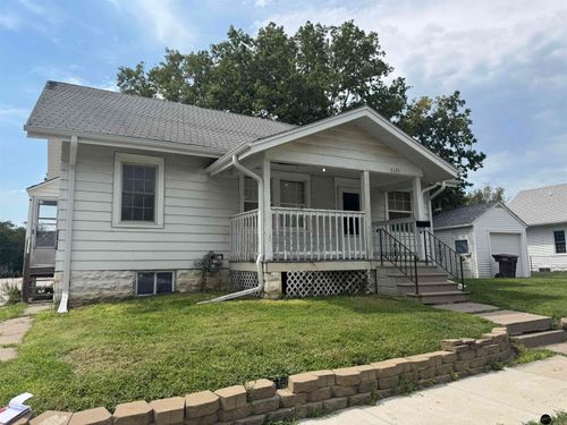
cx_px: 284
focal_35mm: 24
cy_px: 212
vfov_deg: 56.8
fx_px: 393
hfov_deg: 71.6
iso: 80
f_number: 1.78
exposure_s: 1/4310
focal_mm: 6.76
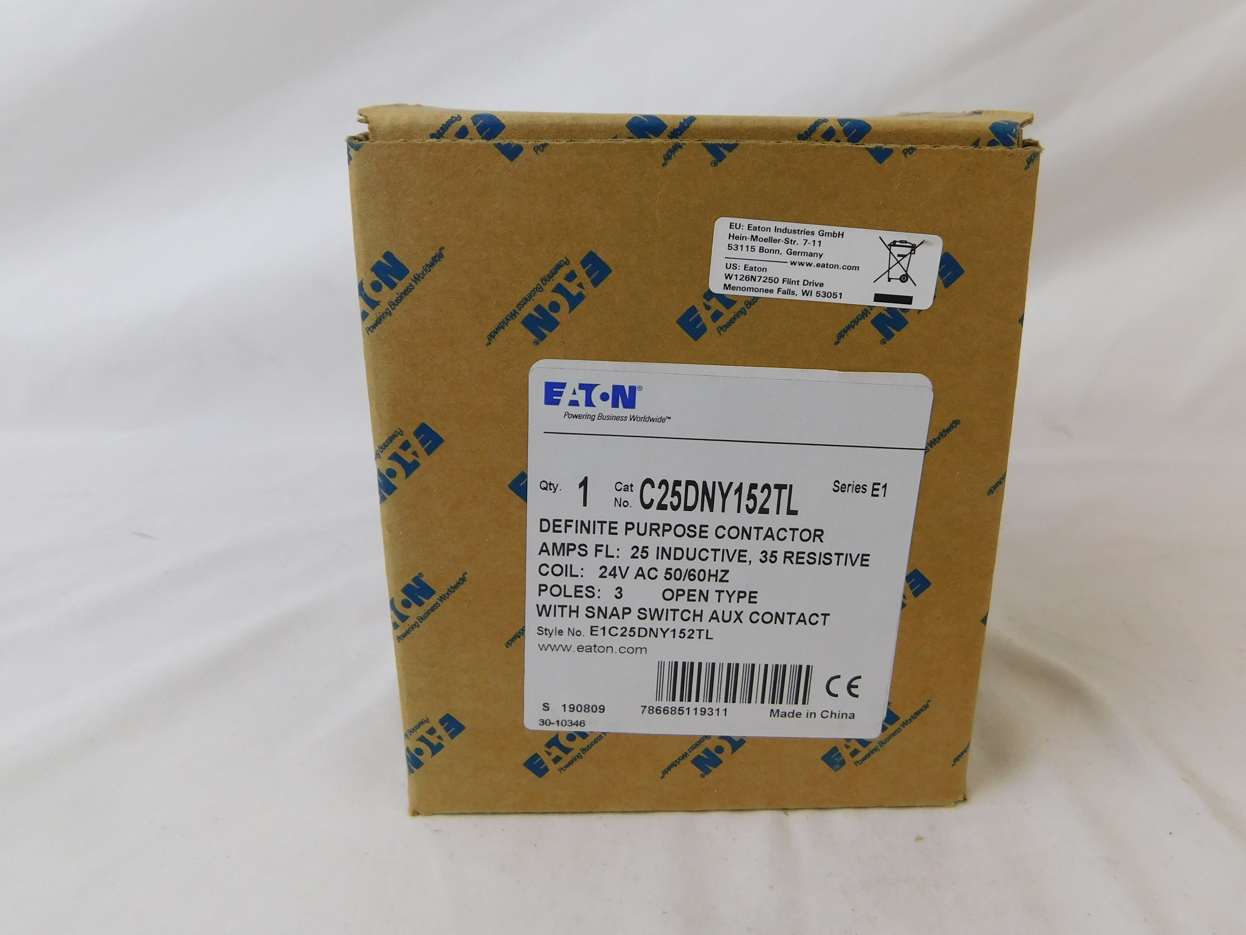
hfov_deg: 65.2
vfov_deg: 51.2
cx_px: 687
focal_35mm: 27
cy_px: 398
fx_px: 972
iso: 125
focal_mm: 4
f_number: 3
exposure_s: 1/60
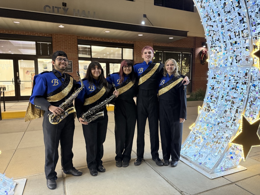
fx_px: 180
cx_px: 130
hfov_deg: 71.6
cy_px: 98
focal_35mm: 24
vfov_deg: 56.8
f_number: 1.78
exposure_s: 1/60
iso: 800
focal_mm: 6.76
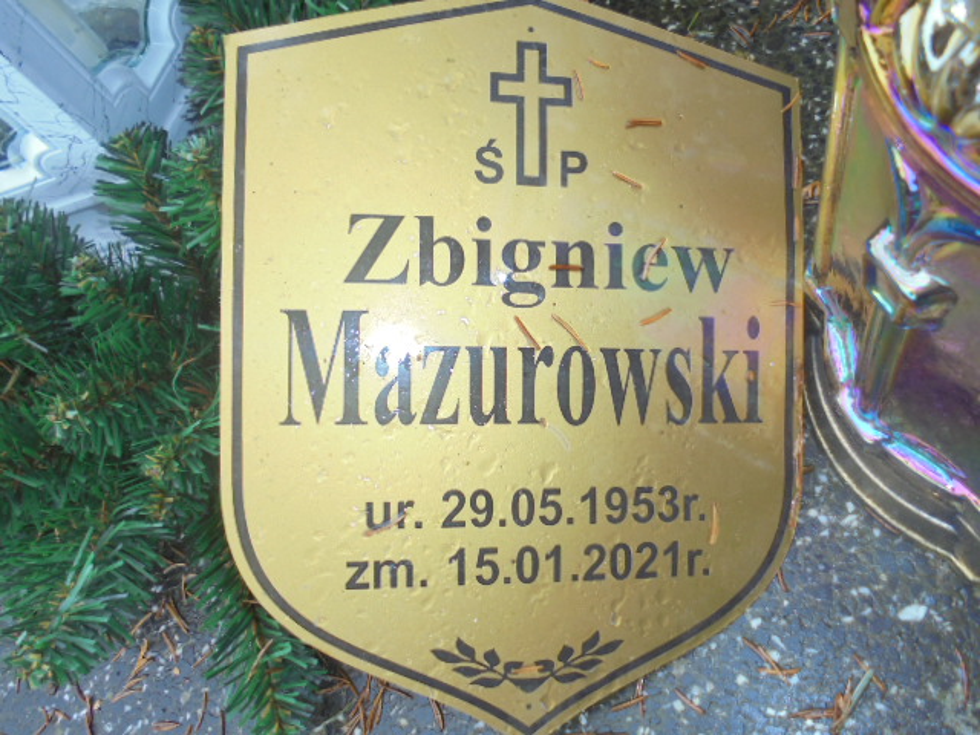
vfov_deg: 48.2
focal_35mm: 29
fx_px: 821
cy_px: 368
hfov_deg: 61.7
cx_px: 490
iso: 100
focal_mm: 5.3
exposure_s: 1/30
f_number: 3.7
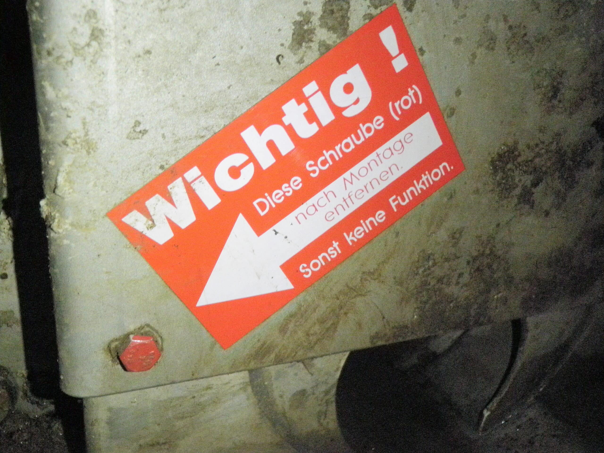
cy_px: 226
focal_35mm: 36
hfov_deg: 51.4
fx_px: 628
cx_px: 302
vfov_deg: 39.7
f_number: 4.1
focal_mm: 6.53
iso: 800
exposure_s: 1/50
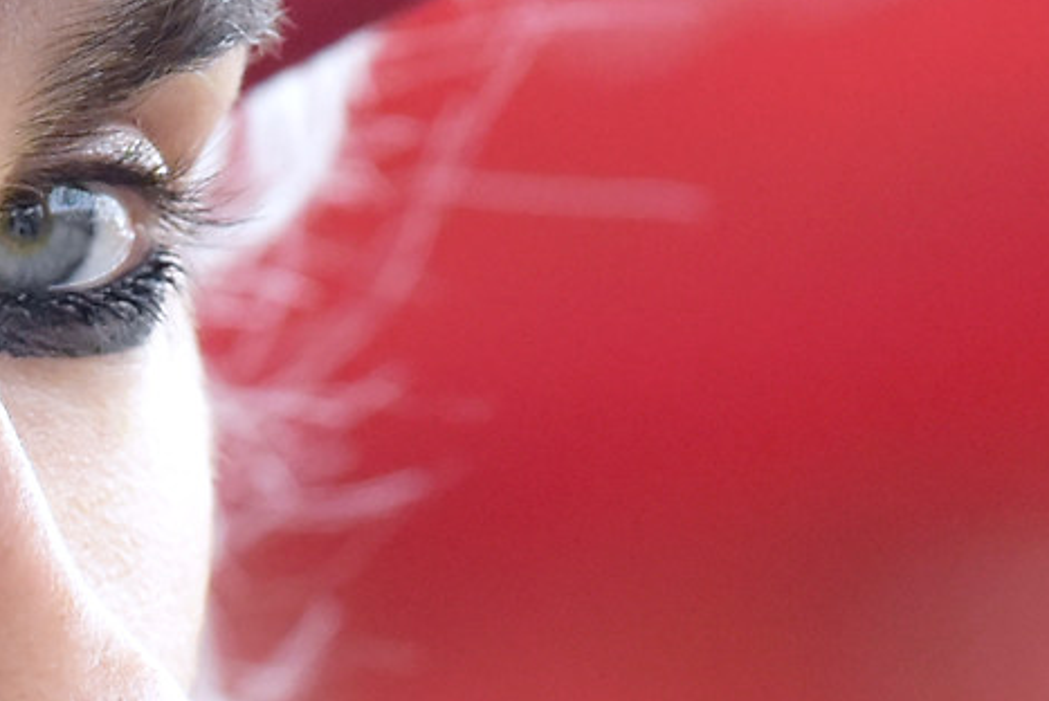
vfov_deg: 1.3
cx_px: -182
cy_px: 975
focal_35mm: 1028
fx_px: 29972
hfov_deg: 2.0
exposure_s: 1/1600
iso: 5600
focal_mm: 200
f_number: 6.3
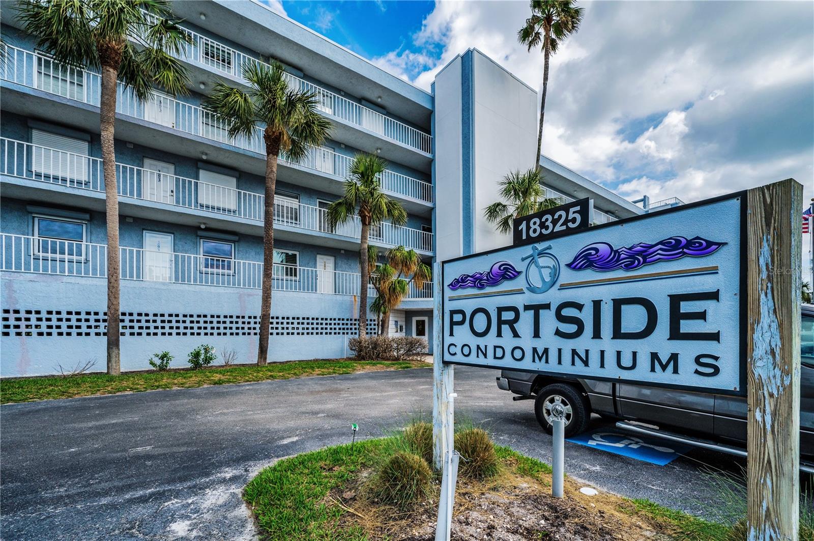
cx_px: 407
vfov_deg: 81.1
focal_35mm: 14
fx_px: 316
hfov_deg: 104.3
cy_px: 270
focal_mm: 14
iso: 400
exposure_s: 1/500
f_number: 11
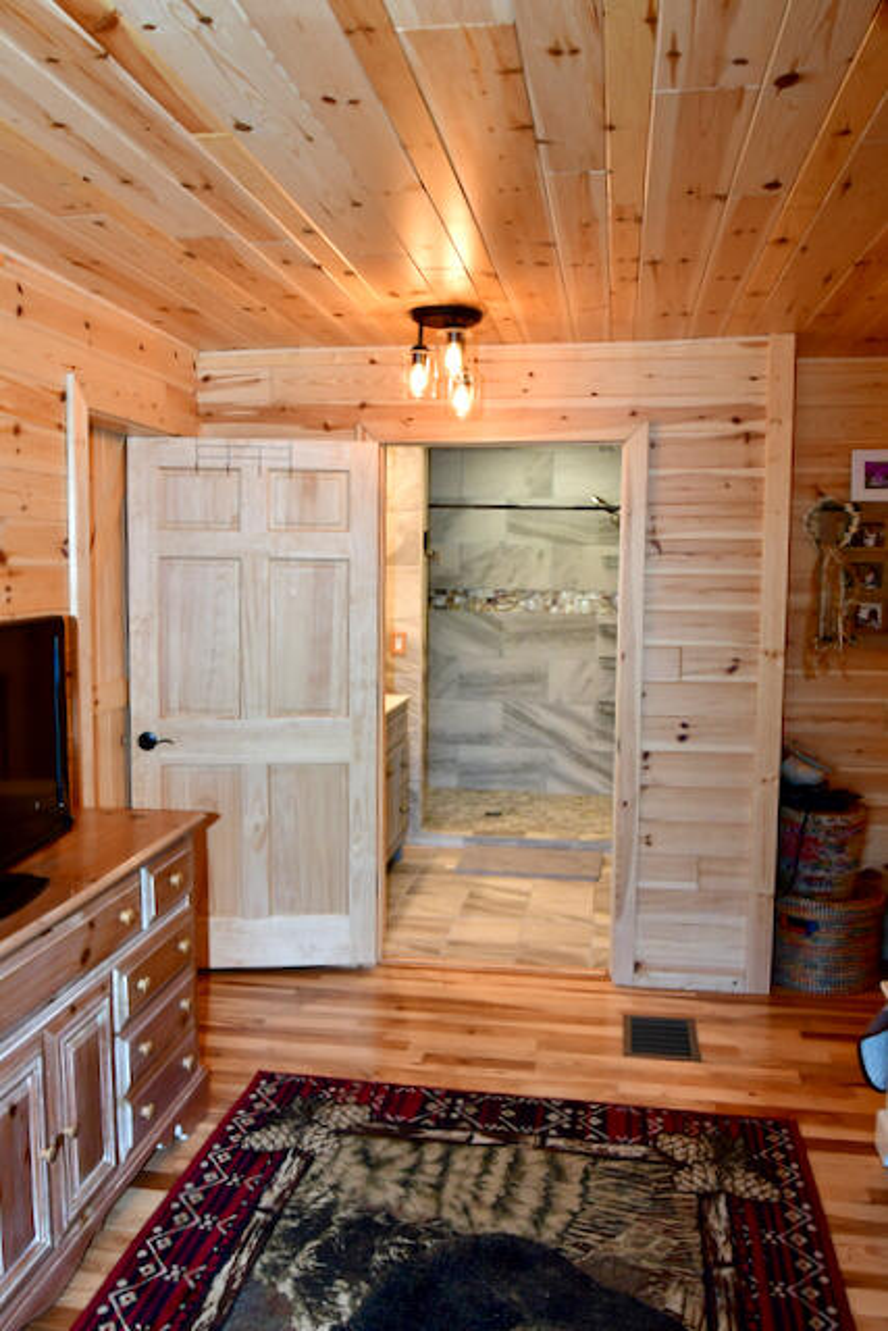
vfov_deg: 65.5
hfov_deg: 46.4
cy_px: 666
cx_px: 444
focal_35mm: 28
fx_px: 1035
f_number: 6.3
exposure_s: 1/80
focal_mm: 14
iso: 640
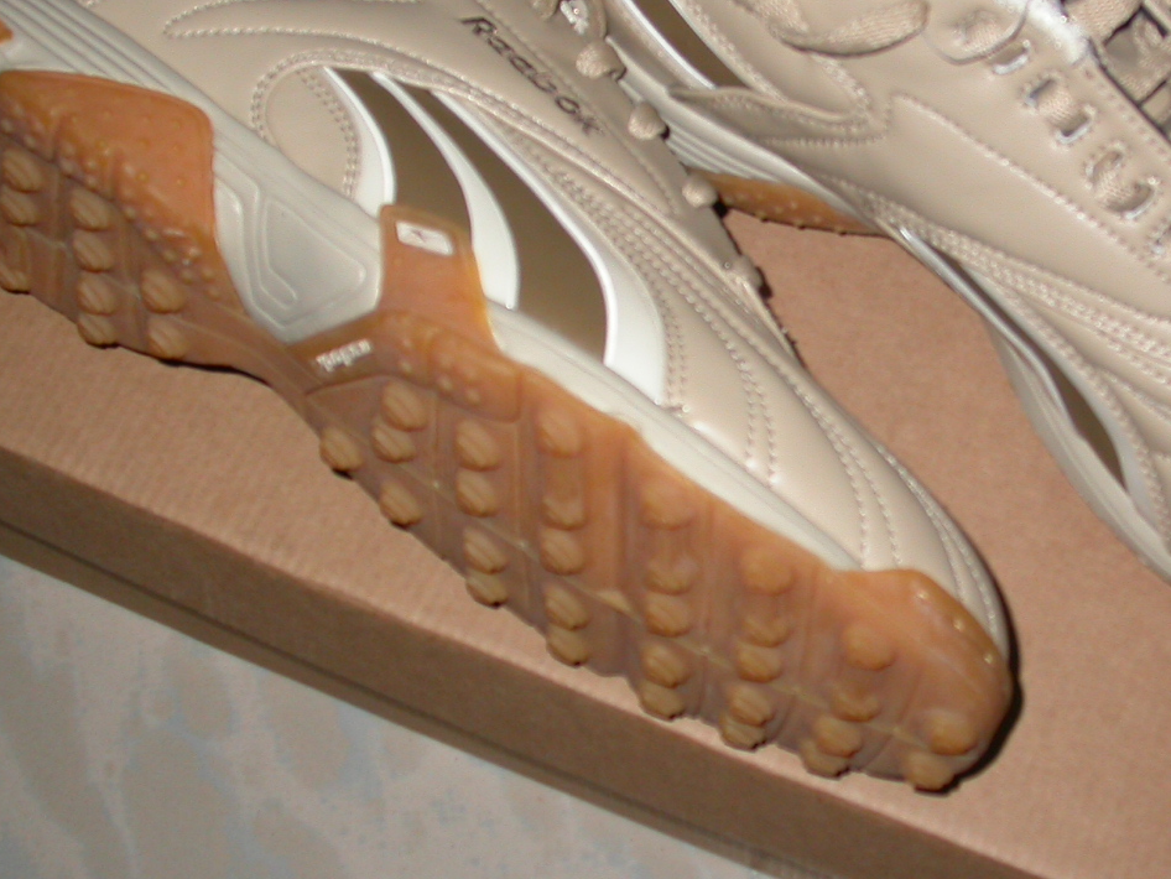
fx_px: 2402
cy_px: 285
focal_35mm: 71
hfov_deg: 27.2
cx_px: 801
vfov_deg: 20.7
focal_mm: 8.7
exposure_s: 1/60
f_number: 2.7
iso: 100
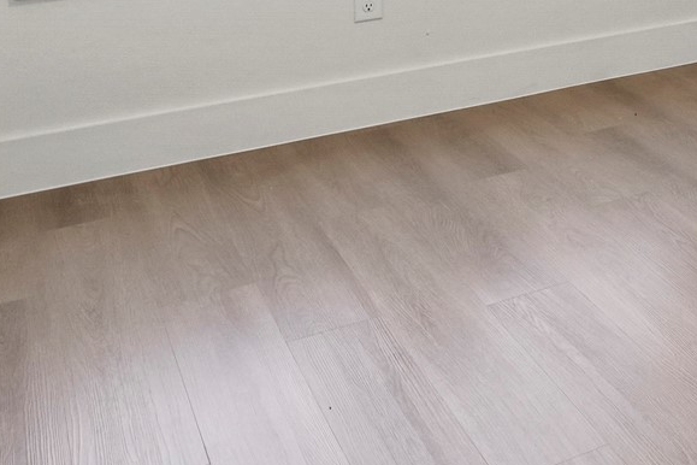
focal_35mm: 62
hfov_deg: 28.0
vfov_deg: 18.8
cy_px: -275
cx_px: 852
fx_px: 1198
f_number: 7.1
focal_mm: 11
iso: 125
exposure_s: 1/6
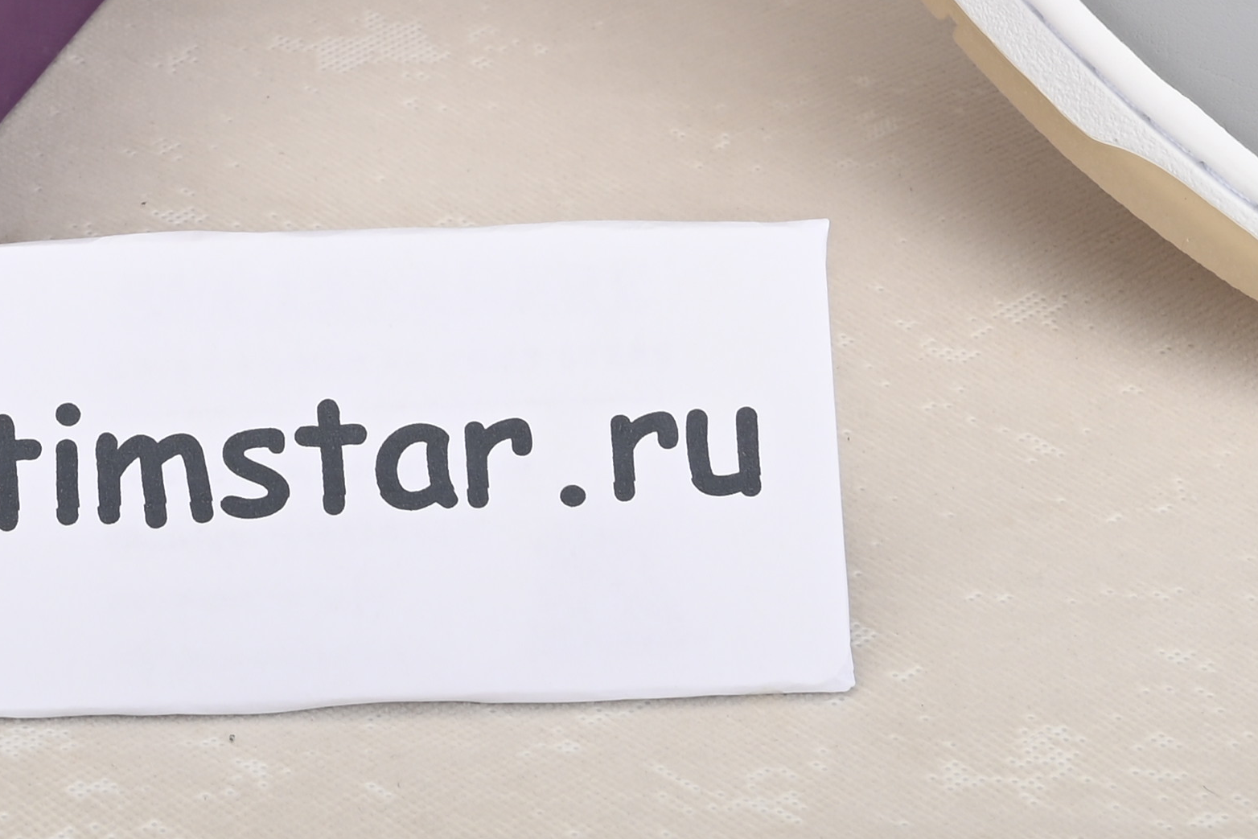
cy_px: -620
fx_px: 6185
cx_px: 56
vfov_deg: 7.5
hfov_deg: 11.5
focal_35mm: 177
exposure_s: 1/200
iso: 100
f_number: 11
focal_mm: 46
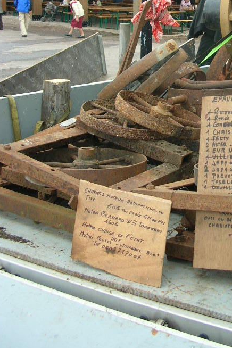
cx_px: 198
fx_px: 551
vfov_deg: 34.3
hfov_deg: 23.3
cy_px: 87
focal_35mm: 57
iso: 50
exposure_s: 1/100
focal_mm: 5.8
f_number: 2.8
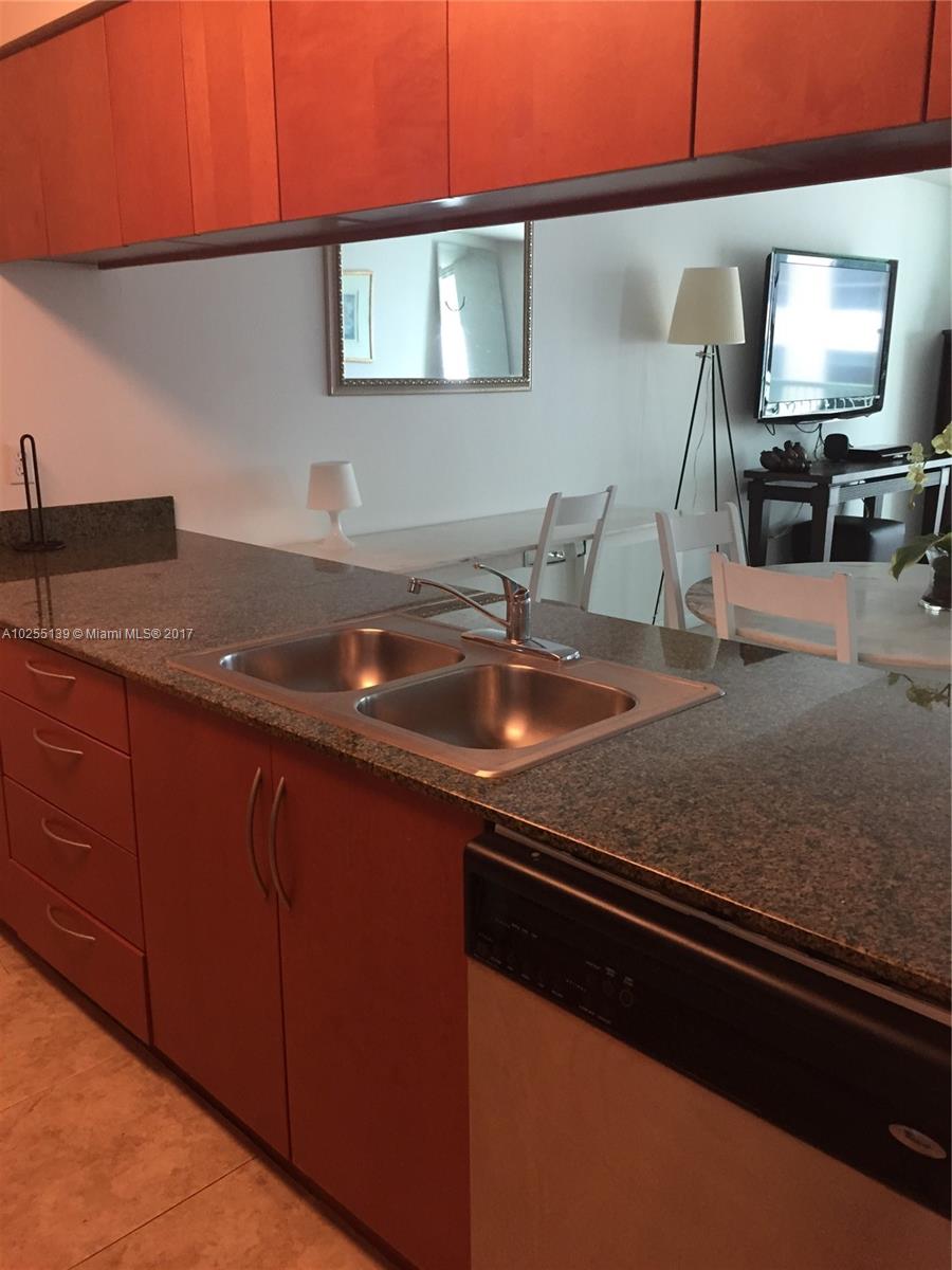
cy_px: 635
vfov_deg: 61.7
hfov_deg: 48.2
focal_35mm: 29
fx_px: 1063
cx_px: 476
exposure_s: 1/30
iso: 125
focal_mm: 4.15
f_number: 2.2
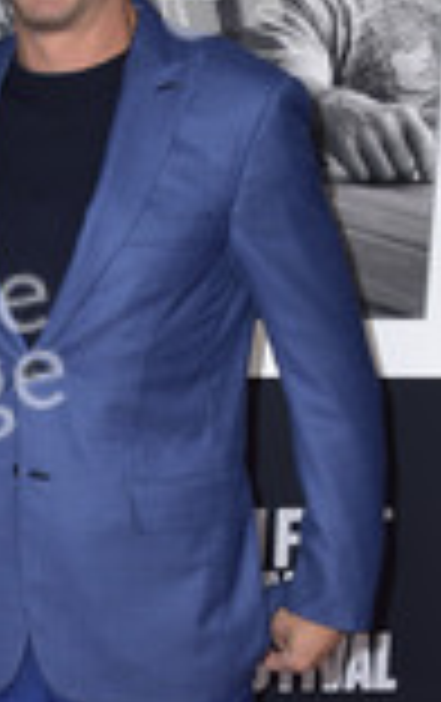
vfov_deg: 17.9
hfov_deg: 11.3
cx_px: -34
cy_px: 608
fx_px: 2203
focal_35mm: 115
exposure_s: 1/200
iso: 500
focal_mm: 44
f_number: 6.3
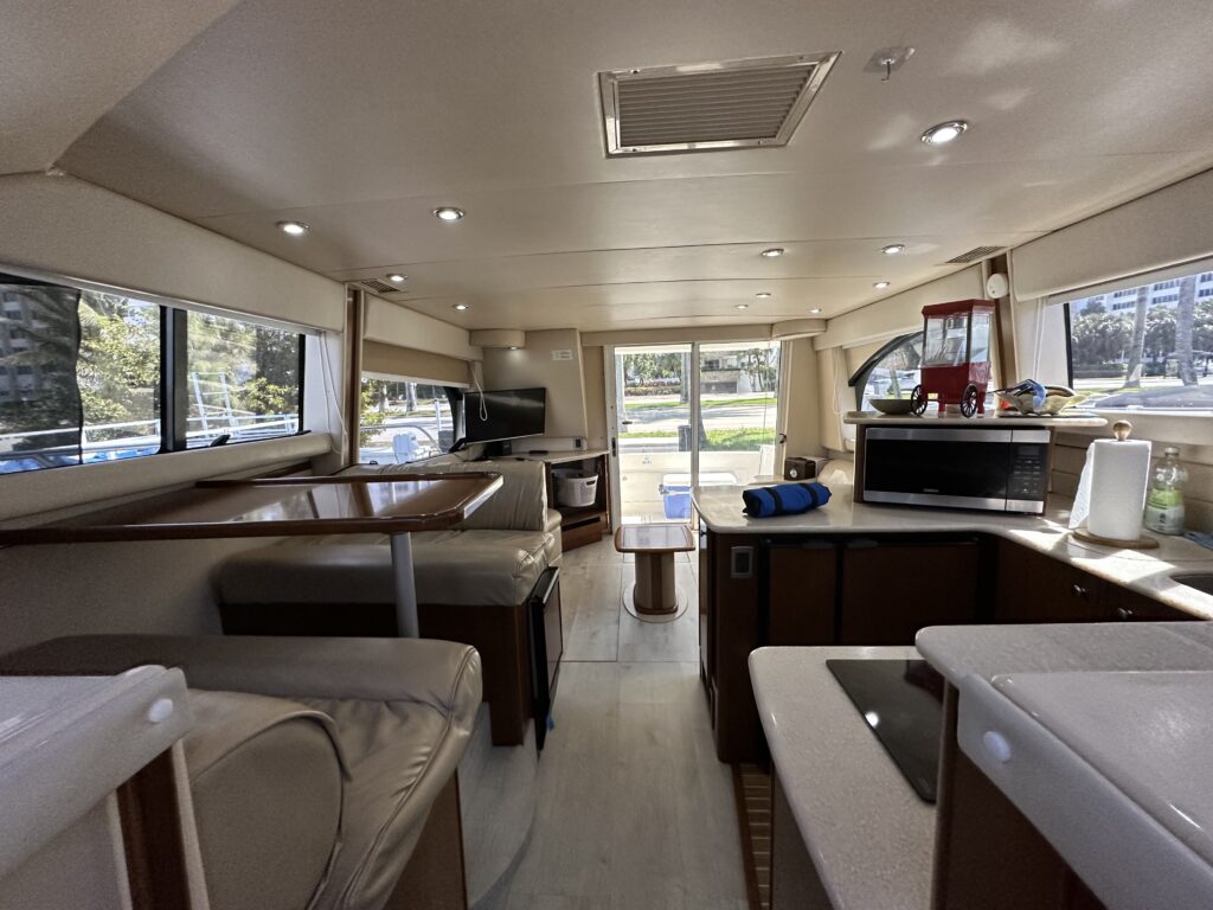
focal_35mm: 14
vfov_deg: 85.7
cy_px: 455
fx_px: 491
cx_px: 606
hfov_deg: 102.1
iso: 320
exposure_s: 1/99
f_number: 2.2
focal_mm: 2.22
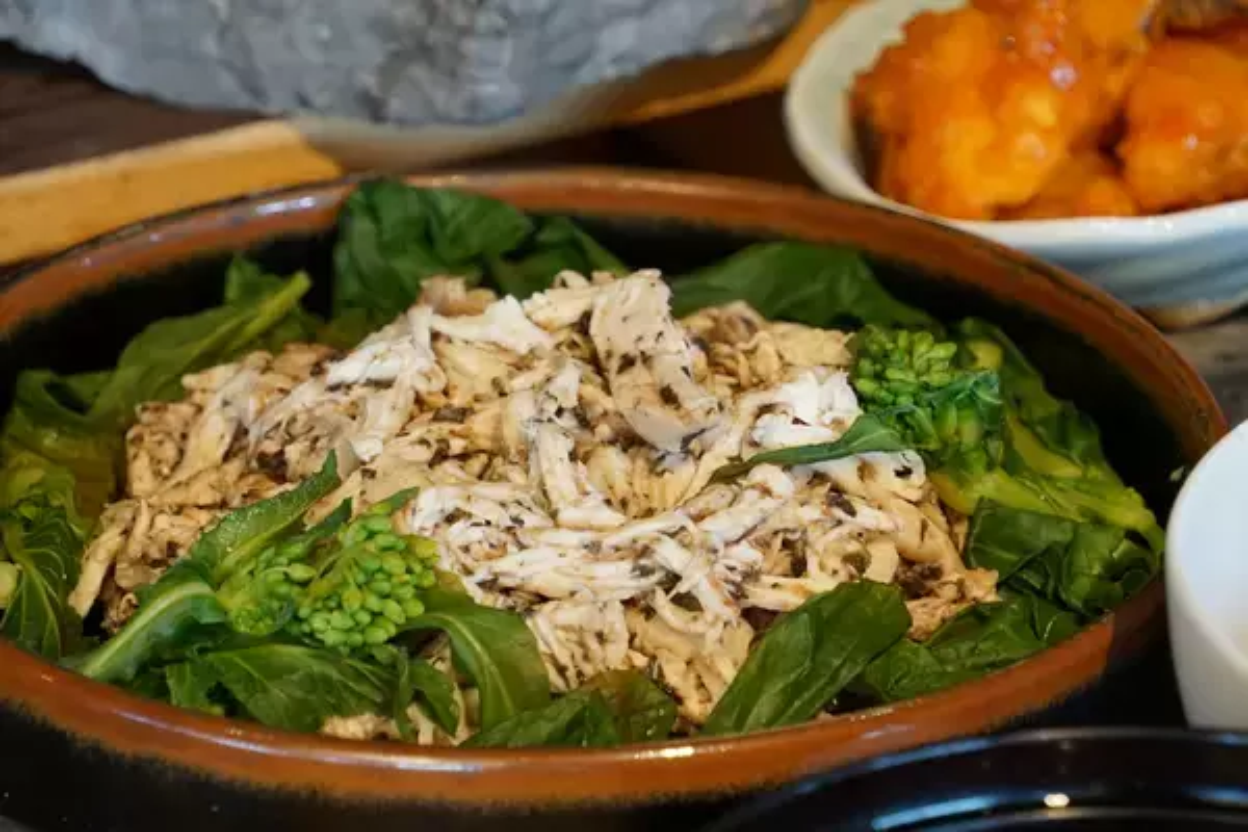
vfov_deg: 7.3
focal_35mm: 189
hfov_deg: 10.9
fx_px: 6551
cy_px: 416
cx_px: 624
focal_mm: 126
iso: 800
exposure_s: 1/40
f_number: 8
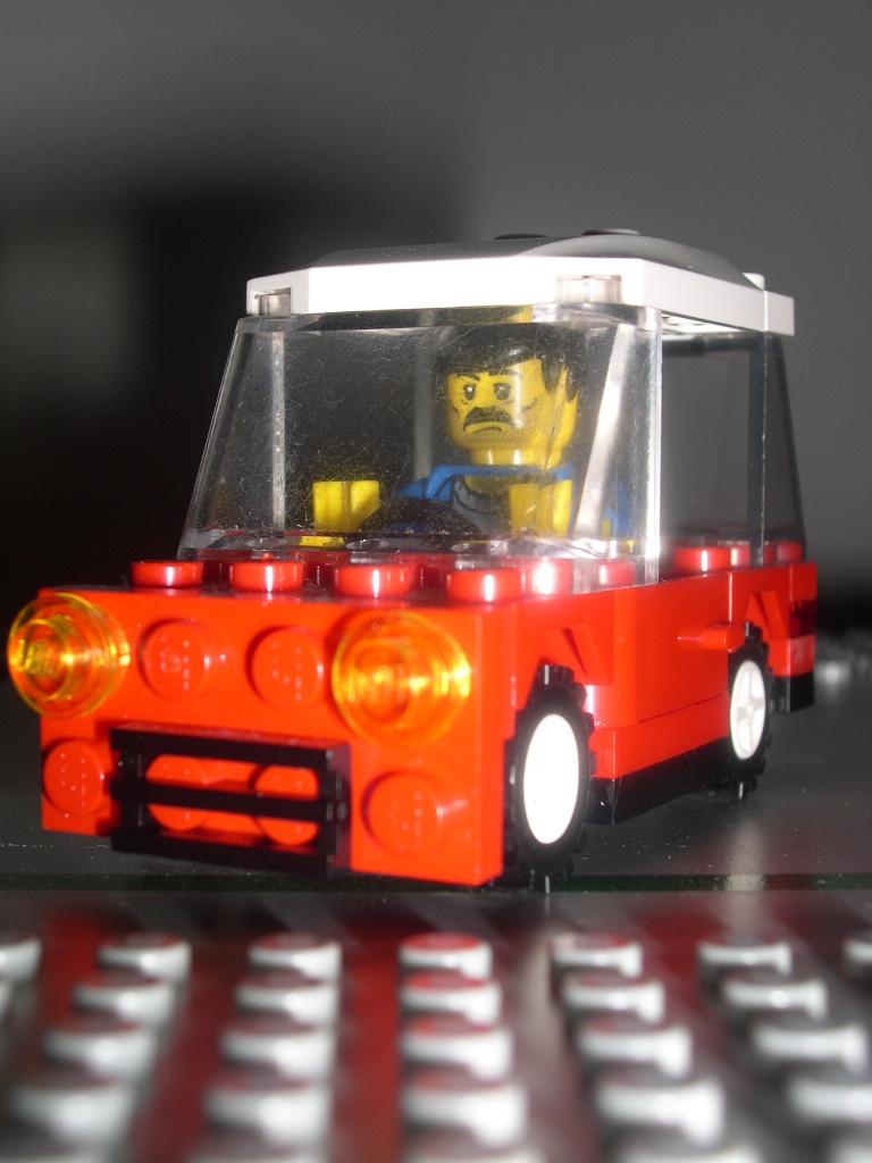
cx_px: 436
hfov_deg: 25.7
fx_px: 1914
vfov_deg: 33.8
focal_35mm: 57
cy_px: 582
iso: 100
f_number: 9.2
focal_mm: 12.2
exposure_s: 1/60
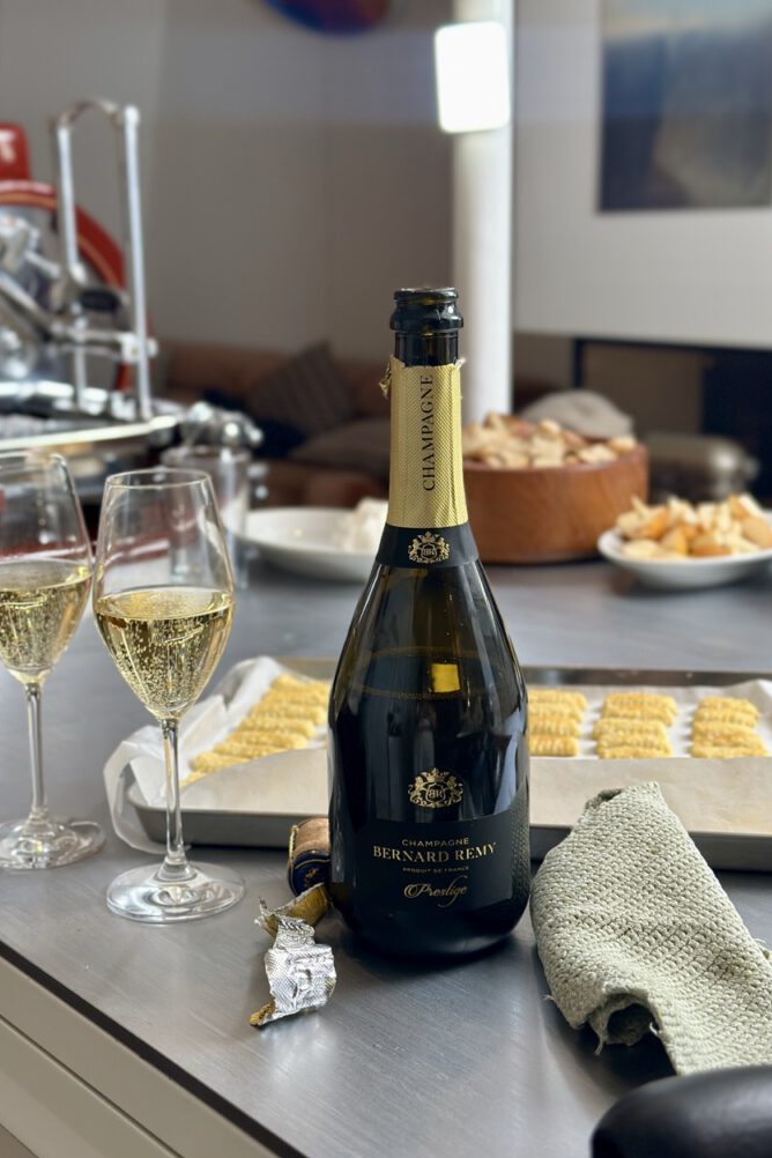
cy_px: 582
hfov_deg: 26.5
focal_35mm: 51
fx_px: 1640
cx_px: 334
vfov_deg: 38.9
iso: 125
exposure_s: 1/53
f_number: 1.78
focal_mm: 6.86
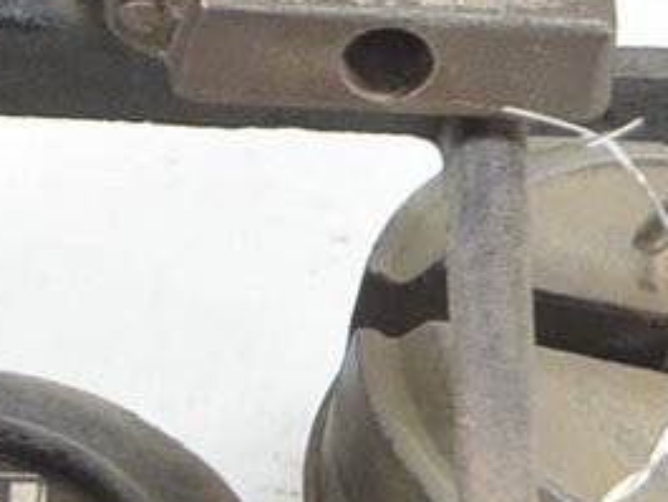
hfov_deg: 8.7
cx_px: -217
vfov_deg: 6.7
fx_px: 4305
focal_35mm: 223
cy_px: 228
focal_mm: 24
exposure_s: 1/40
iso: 320
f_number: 5
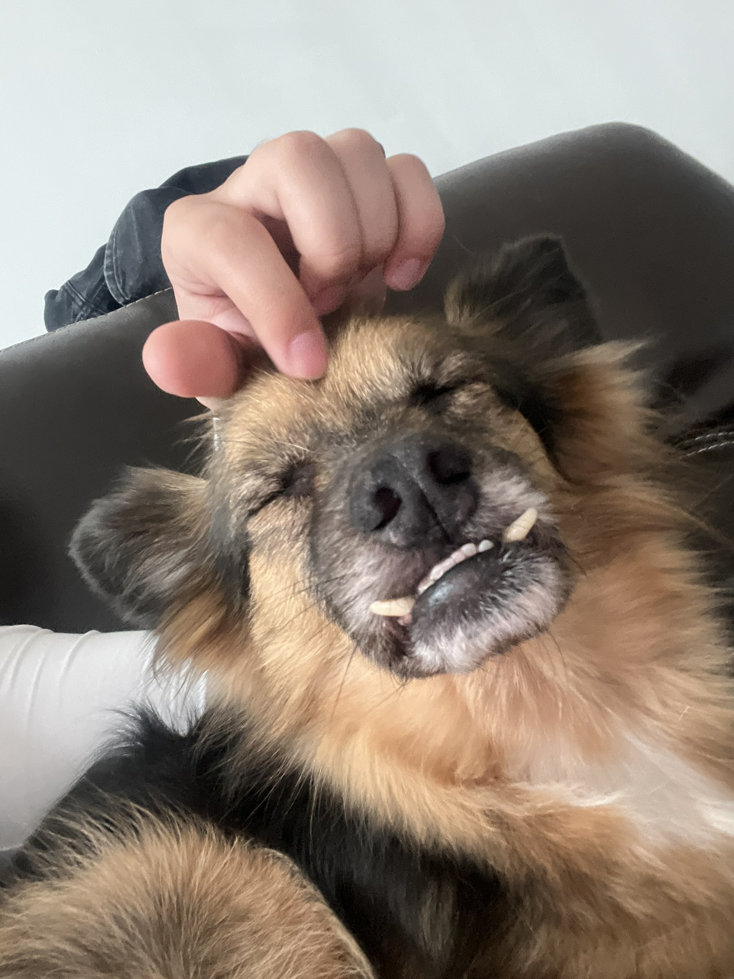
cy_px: 490
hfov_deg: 46.8
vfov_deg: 60.0
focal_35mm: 30
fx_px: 848
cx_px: 367
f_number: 2.2
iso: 500
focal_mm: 2.71
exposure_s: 1/30
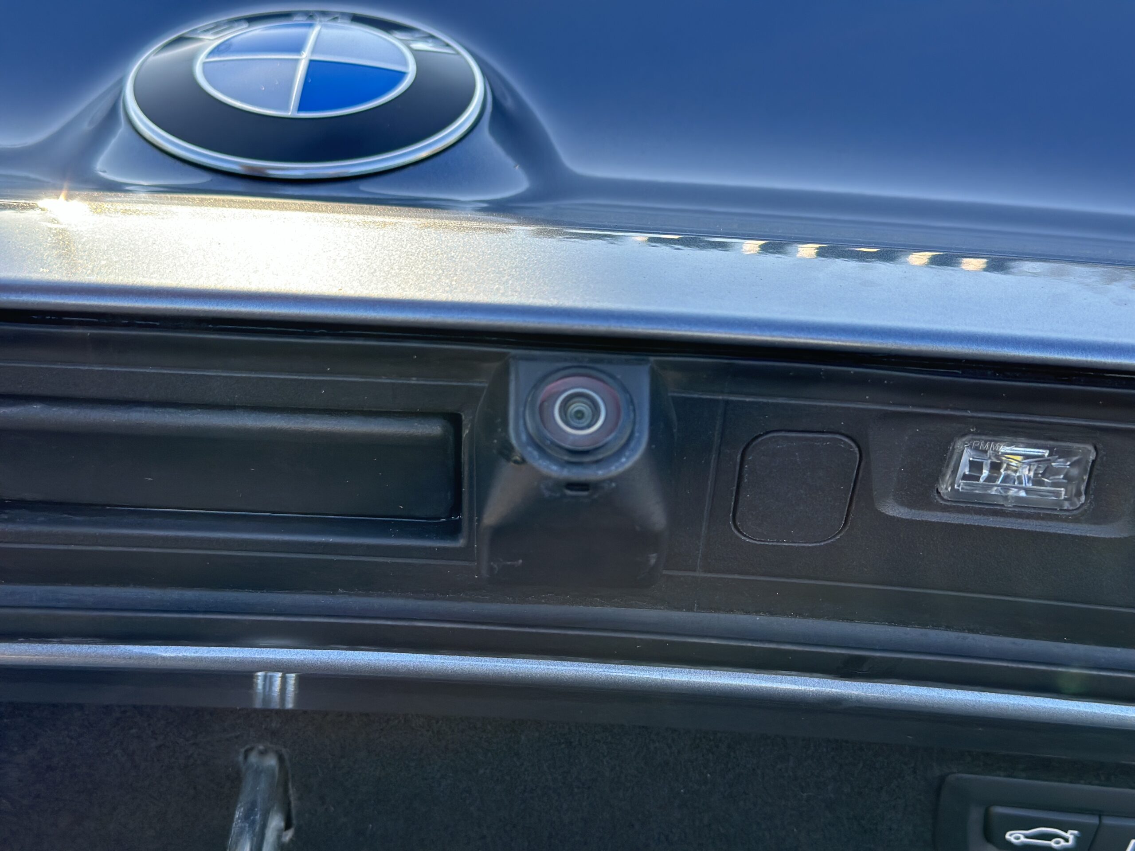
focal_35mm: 48
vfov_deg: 30.3
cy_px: 426
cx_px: 568
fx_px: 1574
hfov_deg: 39.7
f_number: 1.78
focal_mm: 6.86
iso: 80
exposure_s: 1/574
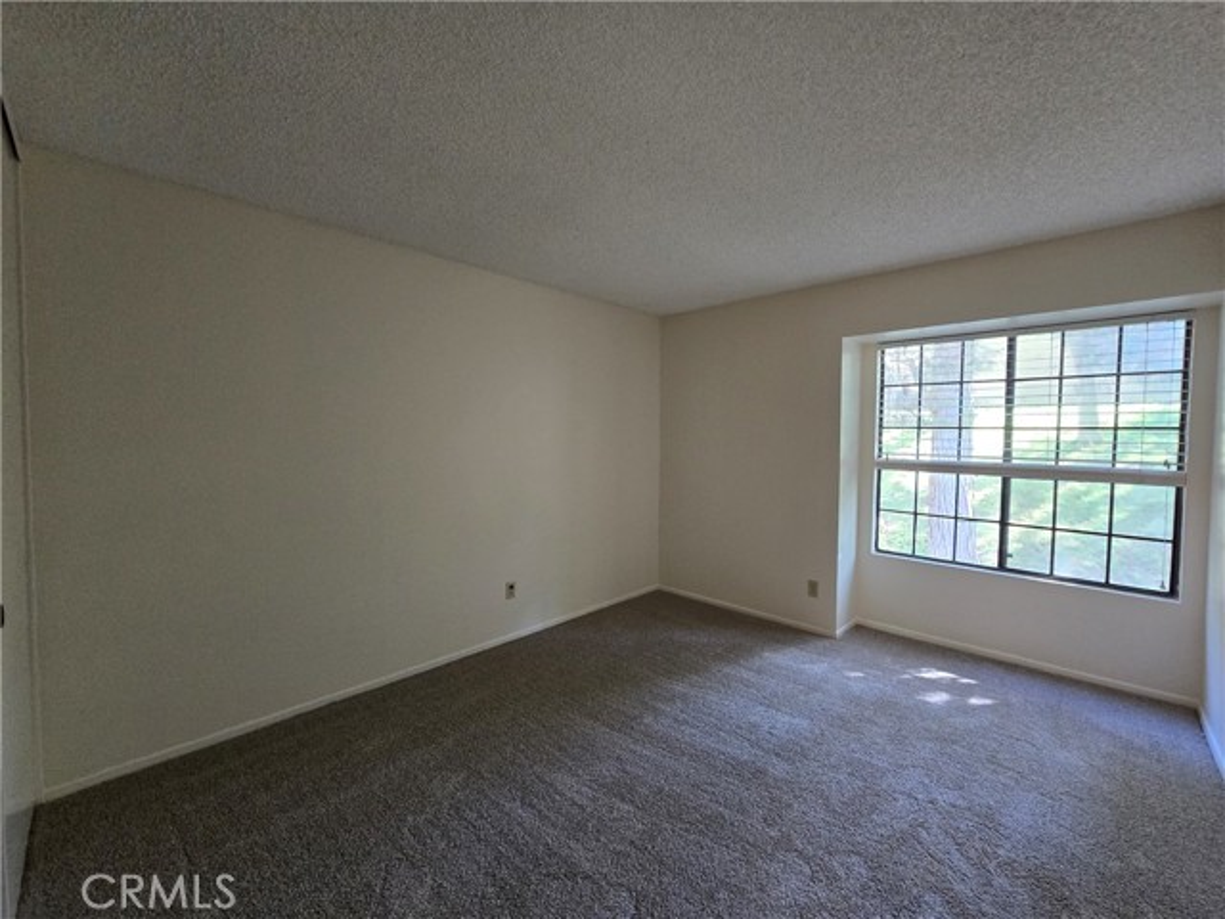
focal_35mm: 13
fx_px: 460
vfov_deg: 89.9
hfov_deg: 106.2
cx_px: 612
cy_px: 460
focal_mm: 2.2
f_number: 2.2
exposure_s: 1/60
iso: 500
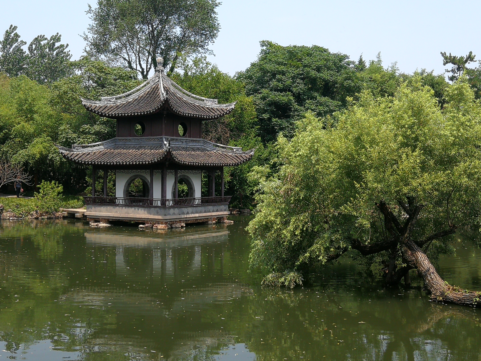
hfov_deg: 39.7
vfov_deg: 30.3
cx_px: 240
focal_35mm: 48
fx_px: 667
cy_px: 180
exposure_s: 1/672
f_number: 2.2
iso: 50
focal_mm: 3.95
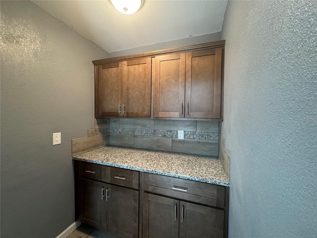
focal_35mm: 14
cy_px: 119
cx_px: 158
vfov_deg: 85.7
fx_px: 128
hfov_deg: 102.1
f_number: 2.2
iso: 250
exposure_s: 1/60
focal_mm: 2.22
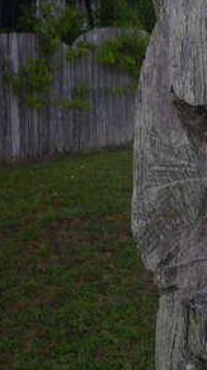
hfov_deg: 12.6
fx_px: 822
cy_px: -9
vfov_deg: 24.1
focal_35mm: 84
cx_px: 413
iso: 50
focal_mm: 5
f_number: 4.2
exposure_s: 1/200
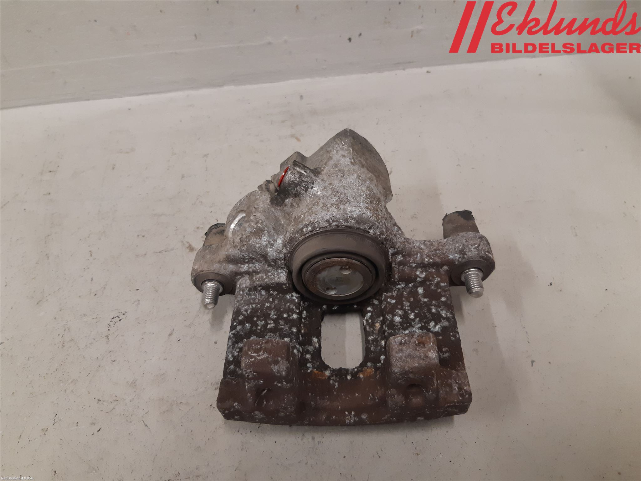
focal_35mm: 26
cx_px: 320
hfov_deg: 67.3
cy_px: 240
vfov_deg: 53.1
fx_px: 481
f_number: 1.7
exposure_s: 1/50
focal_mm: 3.93
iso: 160
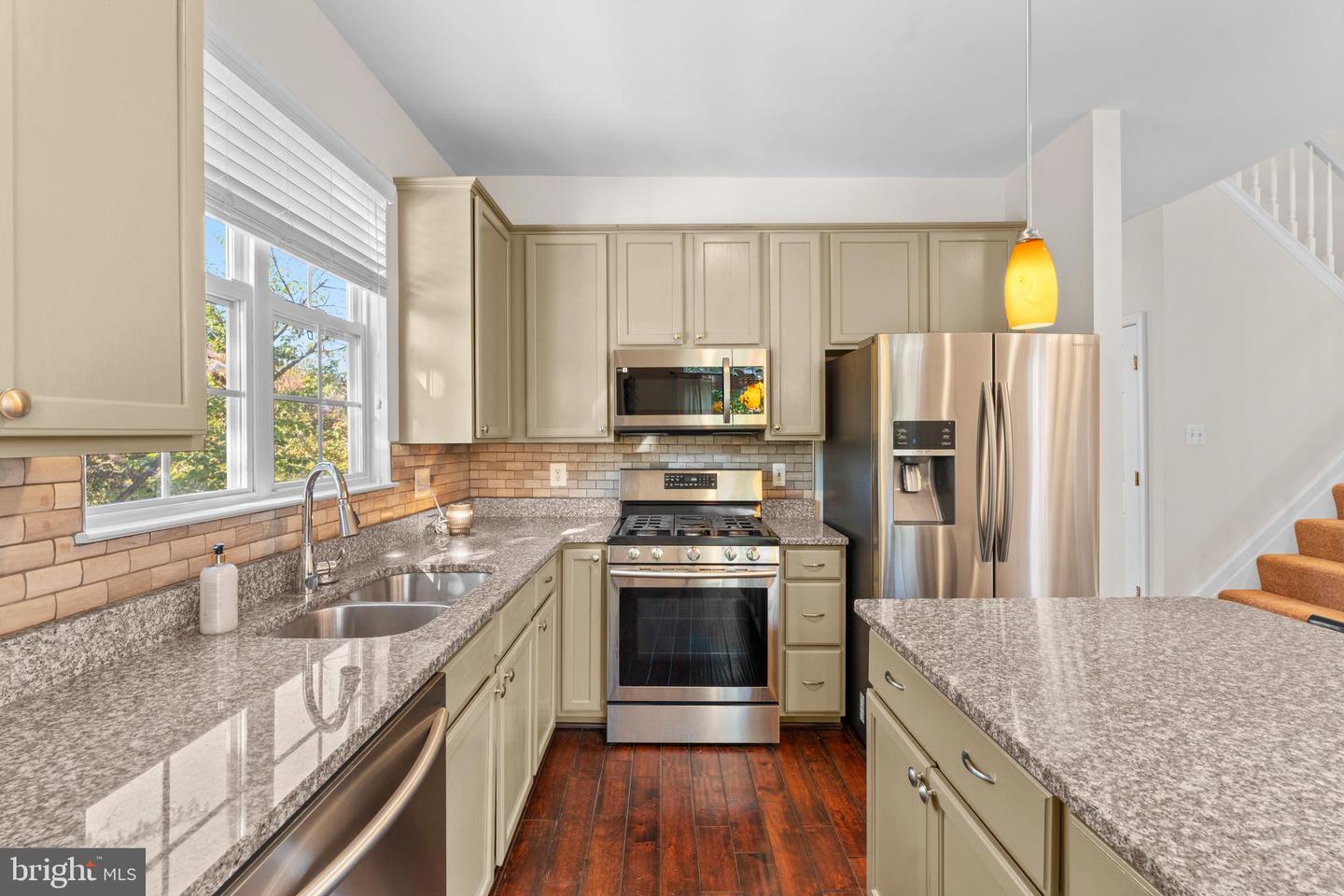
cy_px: 448
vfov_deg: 75.1
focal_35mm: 16
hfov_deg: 98.2
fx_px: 582
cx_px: 672
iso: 250
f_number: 9
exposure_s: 1/1.67
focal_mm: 15.6
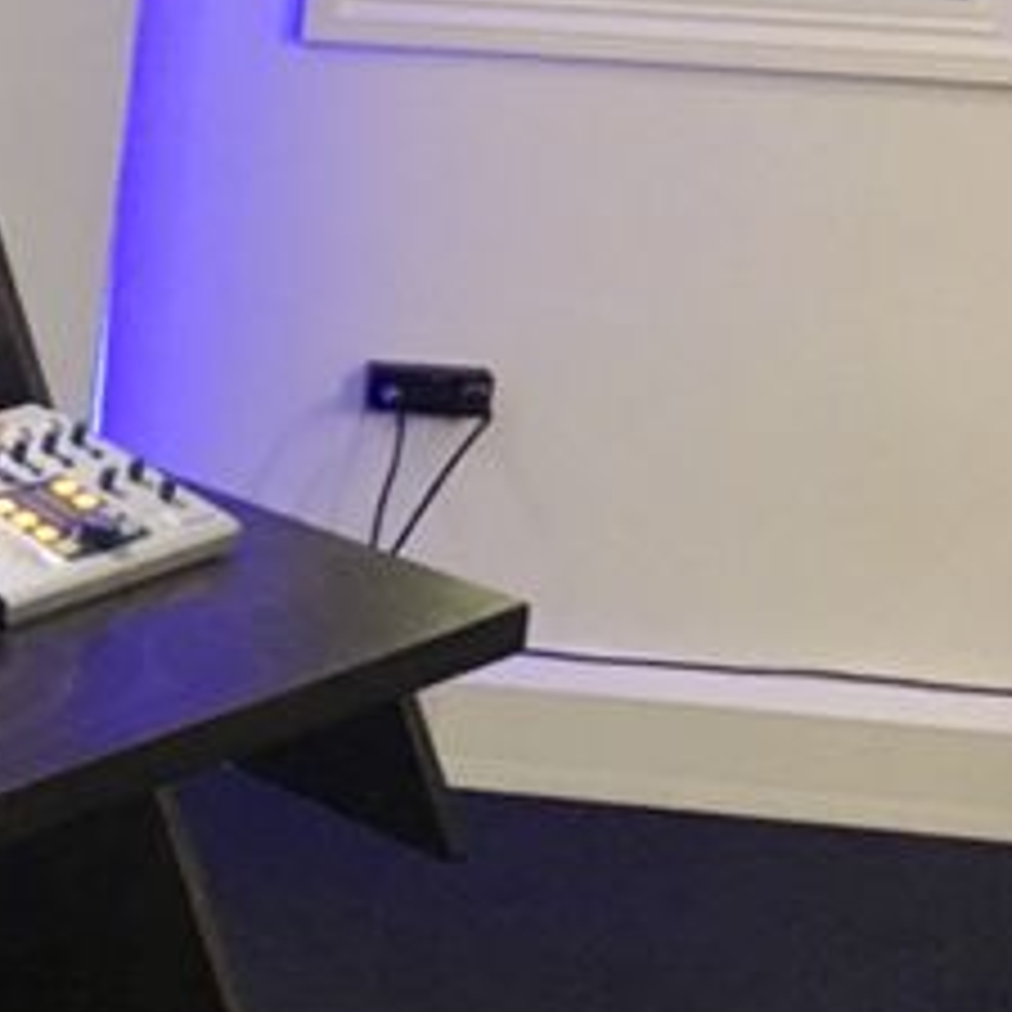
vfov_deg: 20.9
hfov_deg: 18.4
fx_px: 2712
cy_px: 207
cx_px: -576
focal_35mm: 82
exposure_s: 1/25
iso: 200
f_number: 2.2
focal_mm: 4.15
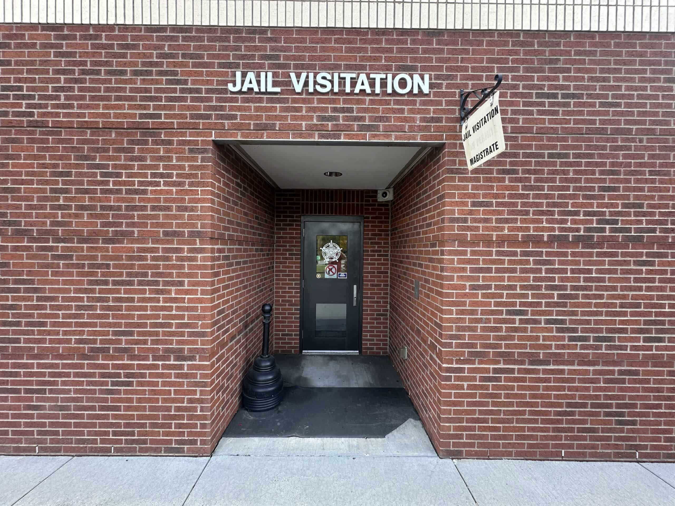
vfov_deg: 85.7
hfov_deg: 102.1
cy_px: 253
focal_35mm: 14
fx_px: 273
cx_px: 338
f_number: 2.2
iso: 50
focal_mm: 2.22
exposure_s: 1/99
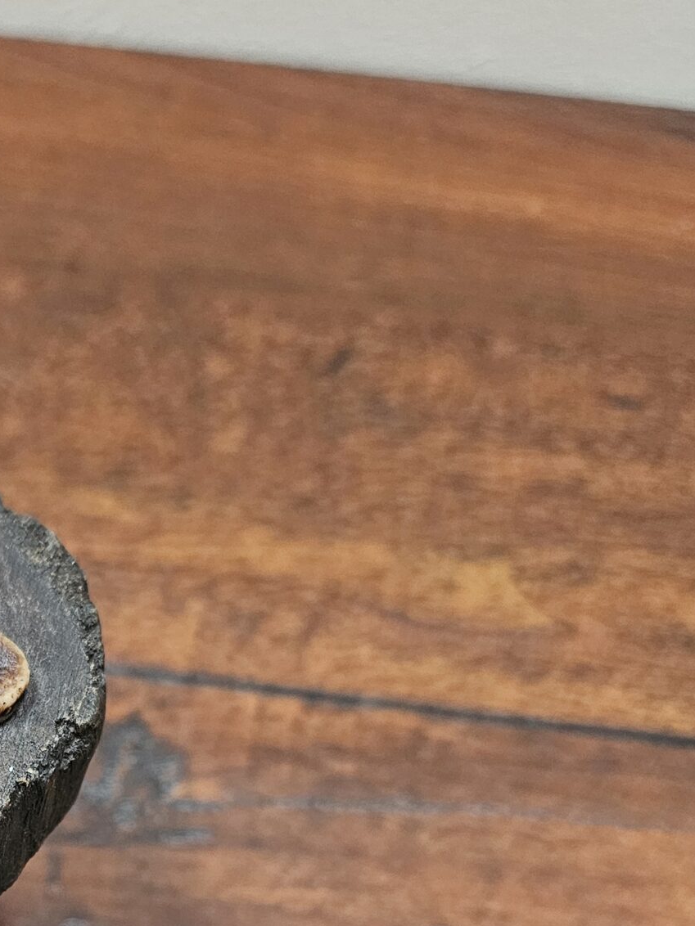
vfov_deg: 33.3
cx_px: -8
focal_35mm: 52
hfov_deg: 26.5
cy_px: 955
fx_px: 1392
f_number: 1.7
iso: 640
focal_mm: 6.3
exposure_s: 1/60
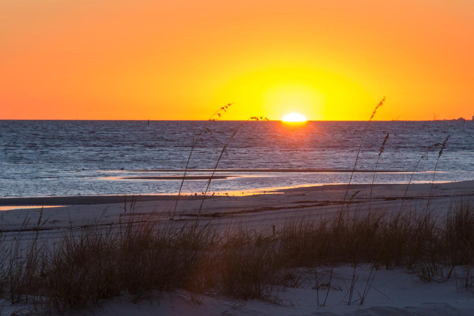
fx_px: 2766
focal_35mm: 210
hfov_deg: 9.8
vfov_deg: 6.5
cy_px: 158
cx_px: 237
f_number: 18
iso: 400
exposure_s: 1/15
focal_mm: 210
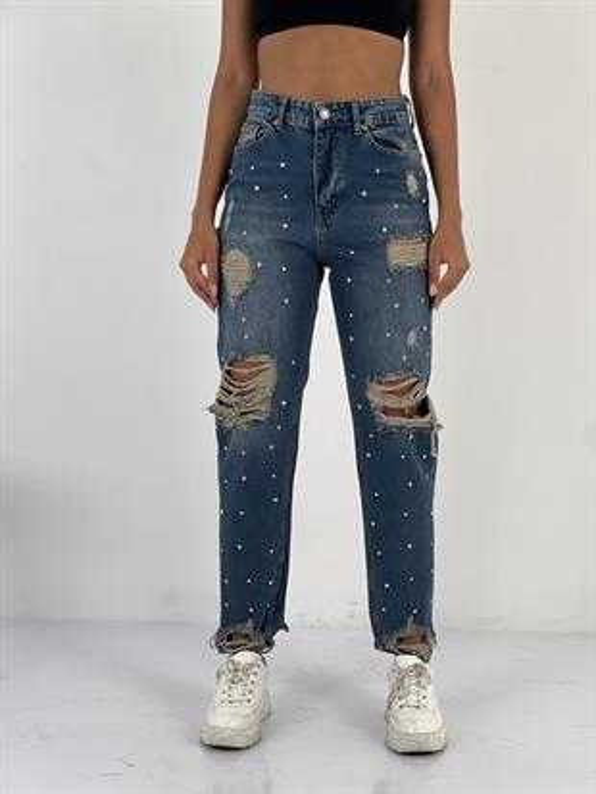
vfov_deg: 25.3
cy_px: 397
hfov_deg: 19.1
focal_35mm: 77
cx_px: 298
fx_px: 1767
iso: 64
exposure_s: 1/100
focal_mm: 9
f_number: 2.8
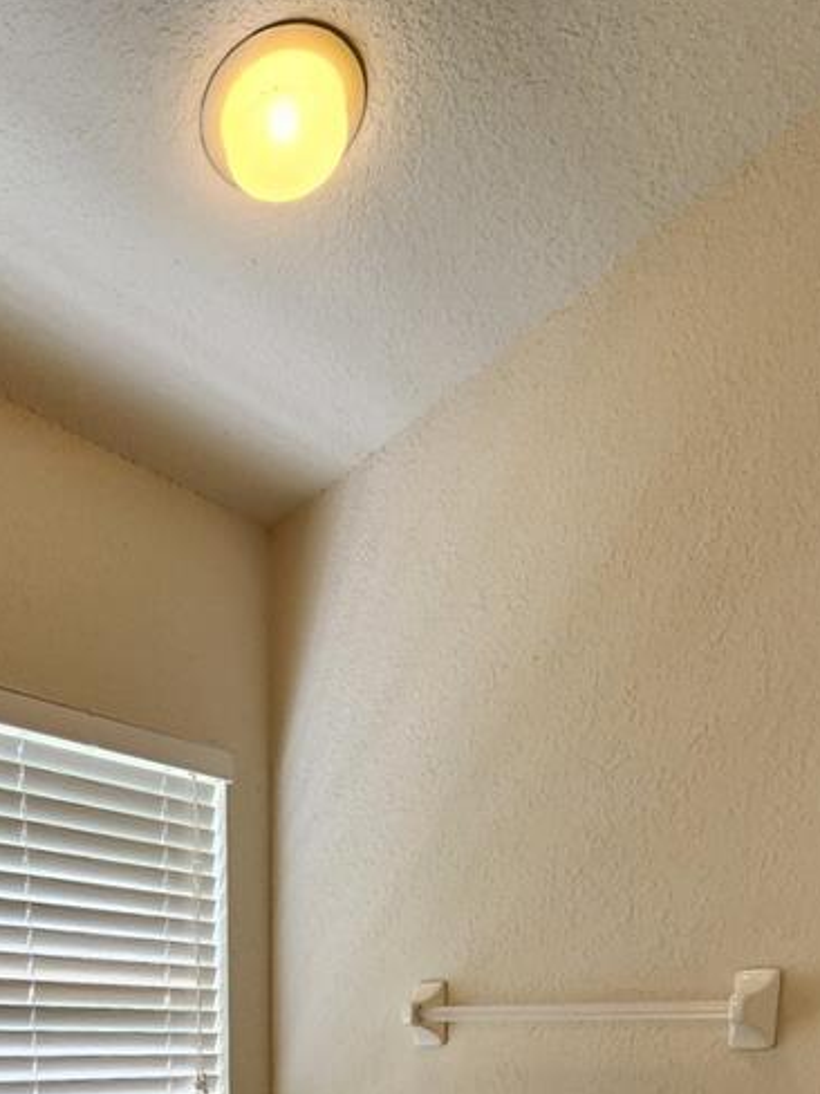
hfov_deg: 43.6
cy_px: 1296
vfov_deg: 40.7
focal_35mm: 32
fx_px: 1011
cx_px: 282
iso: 80
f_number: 2.2
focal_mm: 2.2
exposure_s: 1/120
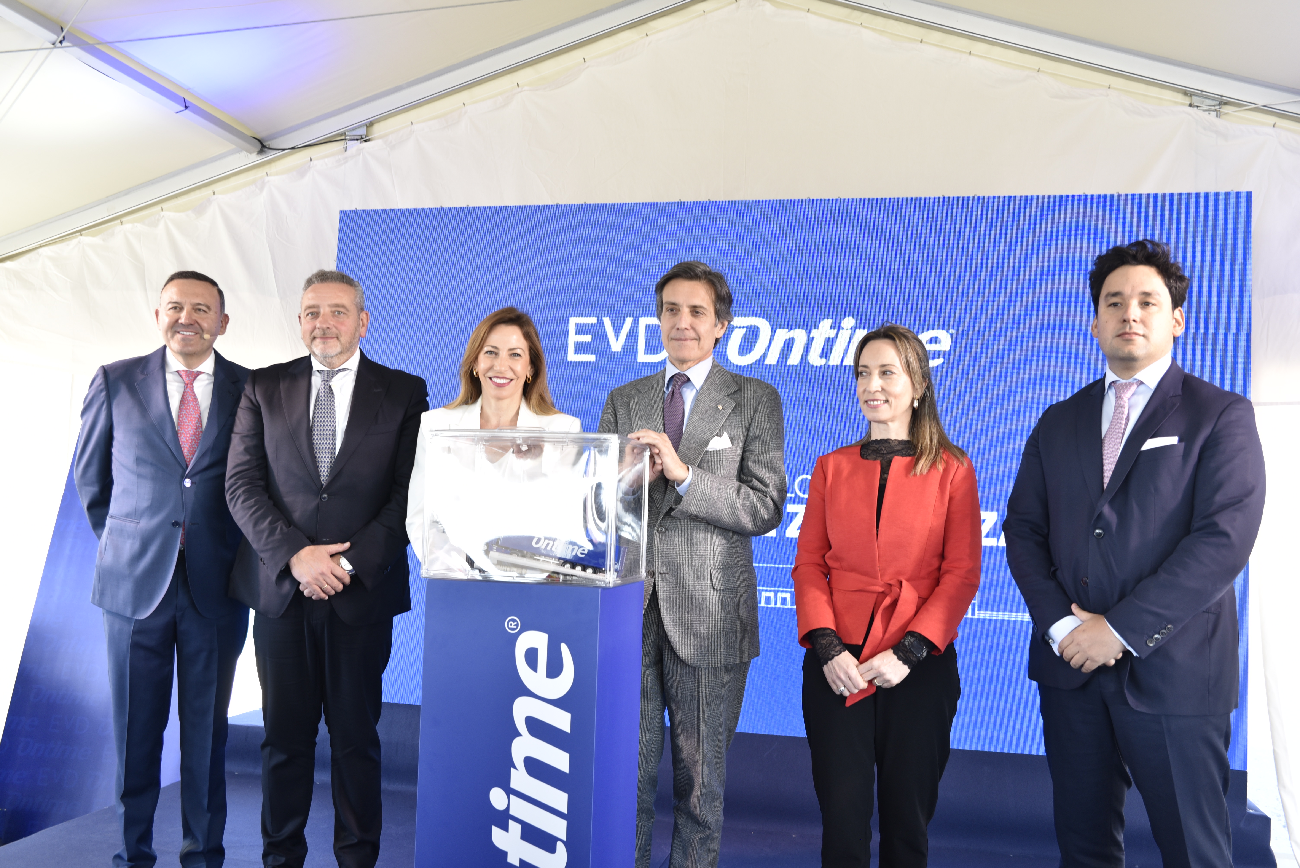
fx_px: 1156
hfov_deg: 58.7
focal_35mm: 32
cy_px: 434
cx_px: 650
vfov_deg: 41.1
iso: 400
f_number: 3.2
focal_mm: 32
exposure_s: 1/100
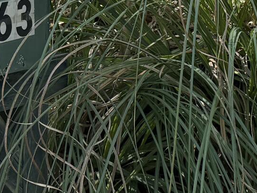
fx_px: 988
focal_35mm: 133
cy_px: -74
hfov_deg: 14.7
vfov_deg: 10.8
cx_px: 207
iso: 100
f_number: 1.78
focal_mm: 6.76
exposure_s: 1/2703
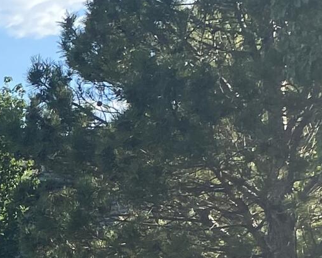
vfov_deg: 9.3
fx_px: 1420
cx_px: -323
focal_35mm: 149
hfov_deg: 11.6
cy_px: 618
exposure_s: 1/1206
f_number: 1.8
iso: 32
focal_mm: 4.25
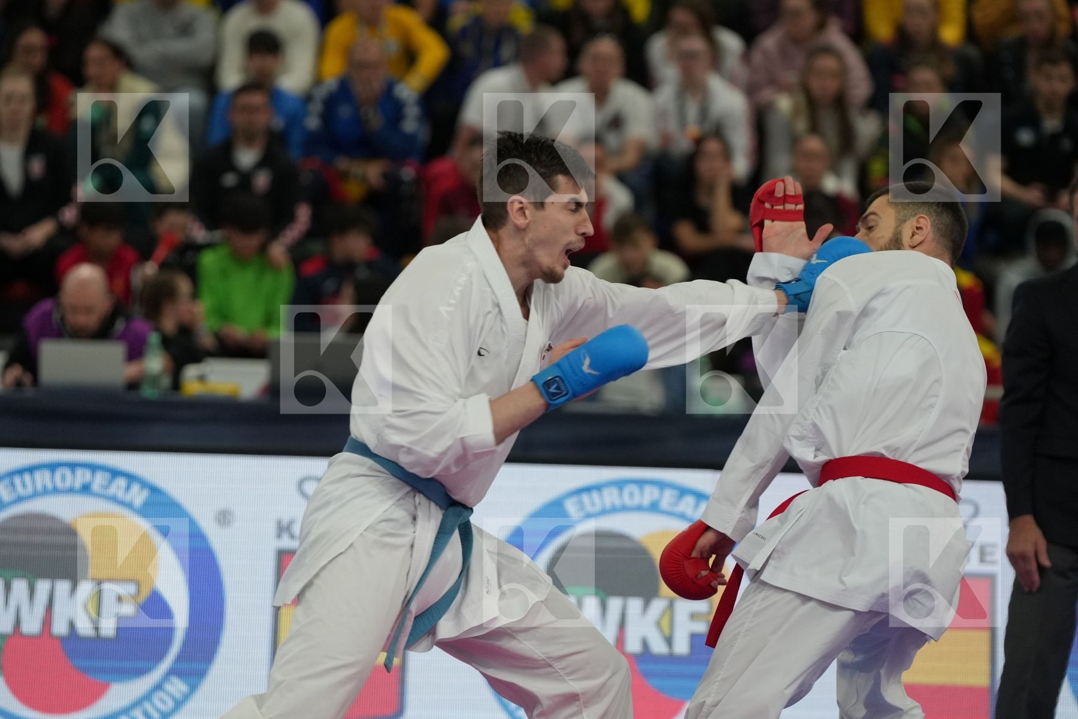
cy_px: 360
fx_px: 7276
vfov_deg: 5.7
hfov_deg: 8.5
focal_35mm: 243
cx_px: 539
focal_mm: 162
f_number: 2.8
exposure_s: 1/1000
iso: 1600
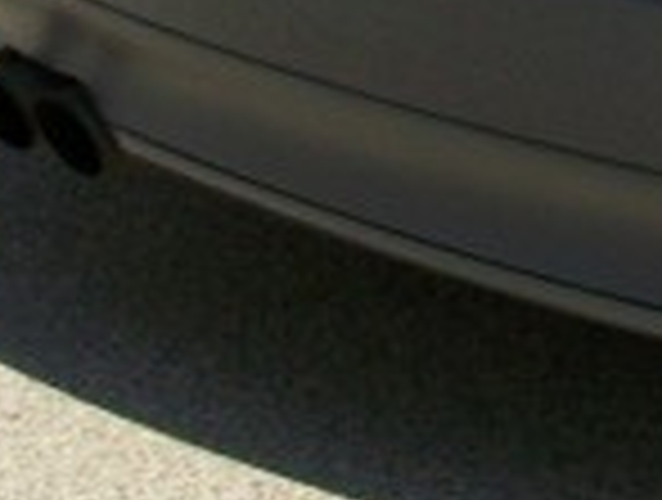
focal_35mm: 228
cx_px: 1229
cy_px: -581
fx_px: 4371
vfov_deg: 6.3
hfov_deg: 8.3
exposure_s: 1/185
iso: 80
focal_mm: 7.1
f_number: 6.3
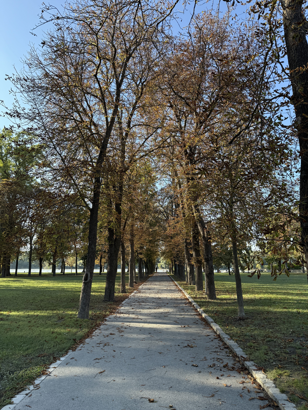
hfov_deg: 56.8
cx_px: 154
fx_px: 285
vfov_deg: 71.6
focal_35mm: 24
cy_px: 205
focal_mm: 6.76
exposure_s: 1/955
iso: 100
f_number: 1.78
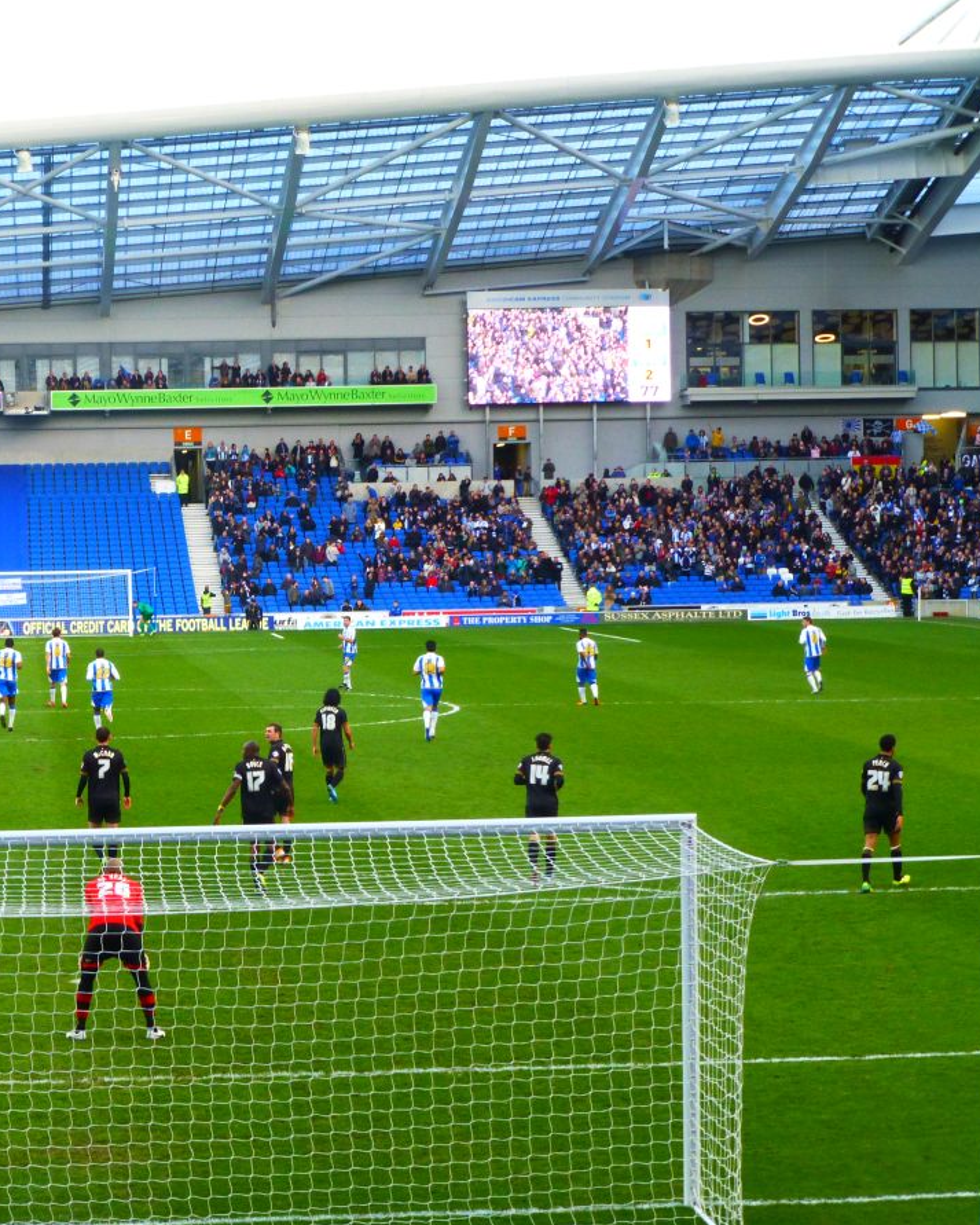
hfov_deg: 16.6
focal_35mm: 92
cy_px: 615
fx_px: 3335
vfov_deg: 20.8
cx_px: 217
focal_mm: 12.5
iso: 250
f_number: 5
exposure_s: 1/60
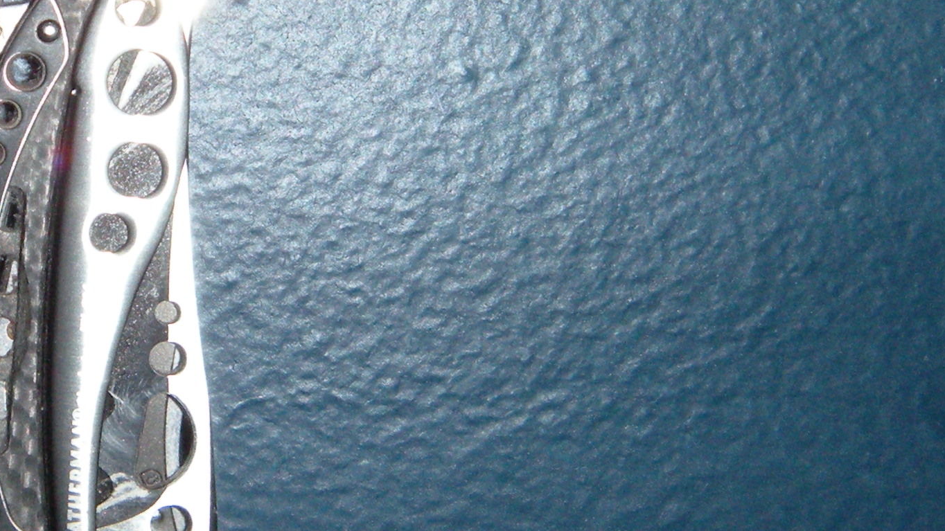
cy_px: 105
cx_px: 84
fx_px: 2556
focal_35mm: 102
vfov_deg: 11.8
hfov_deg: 20.5
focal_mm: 5.9
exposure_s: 1/60
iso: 200
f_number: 3.8
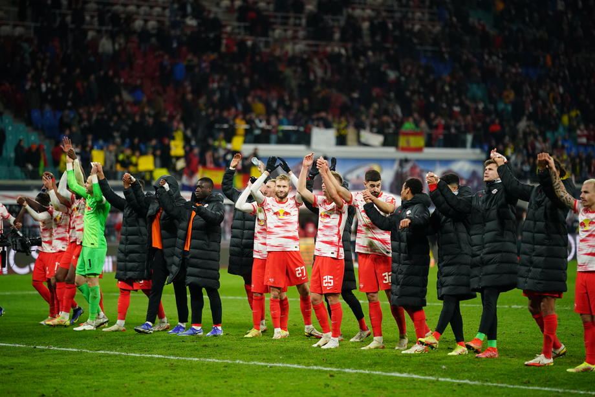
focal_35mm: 135
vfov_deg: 10.2
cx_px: 298
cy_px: 198
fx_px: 2231
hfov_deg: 15.2
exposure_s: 1/5000
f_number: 1.8
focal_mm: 135
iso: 2500
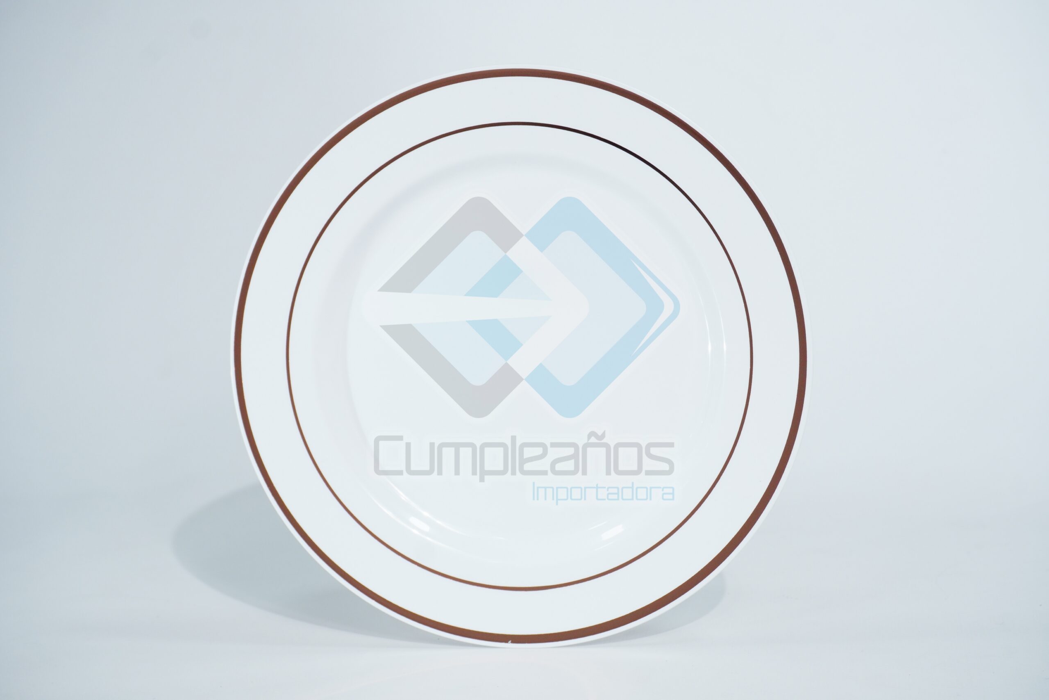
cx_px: 524
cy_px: 350
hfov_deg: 31.9
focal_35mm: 63
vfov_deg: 21.6
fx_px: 1836
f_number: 8
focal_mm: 42
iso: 400
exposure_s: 1/45
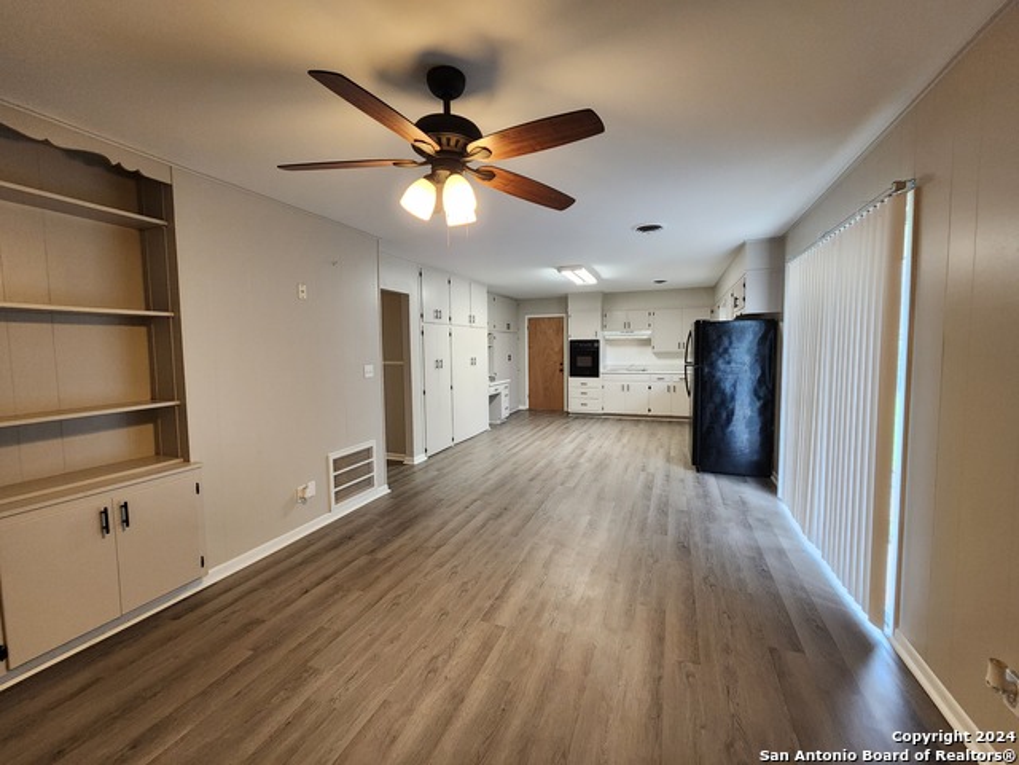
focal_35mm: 13
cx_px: 510
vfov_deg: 89.9
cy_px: 382
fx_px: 383
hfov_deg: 106.2
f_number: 2.2
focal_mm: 2.2
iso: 250
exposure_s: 1/60
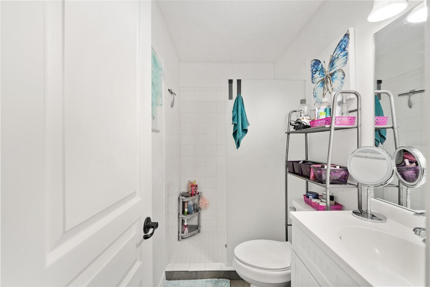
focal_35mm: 15
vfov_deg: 77.3
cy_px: 144
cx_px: 215
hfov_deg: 100.4
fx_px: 179
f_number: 7.1
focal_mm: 15
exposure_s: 1/50
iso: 500
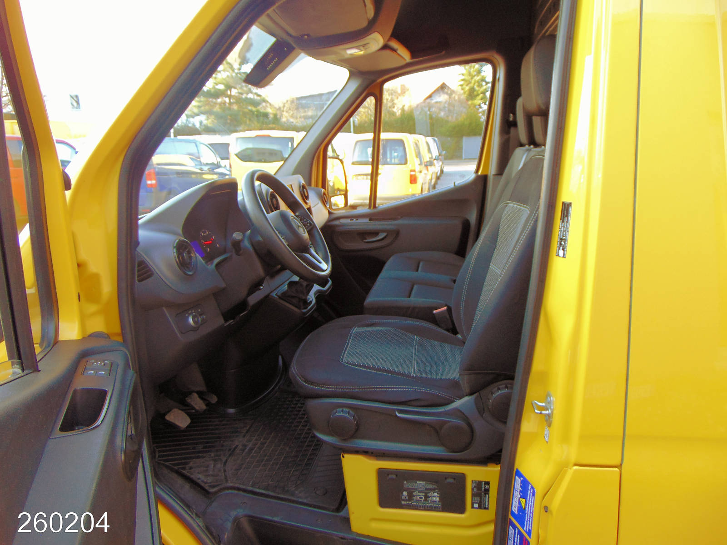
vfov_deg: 54.9
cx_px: 364
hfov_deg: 69.4
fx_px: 525
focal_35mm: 25
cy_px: 272
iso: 160
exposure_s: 1/30
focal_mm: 4.5
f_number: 3
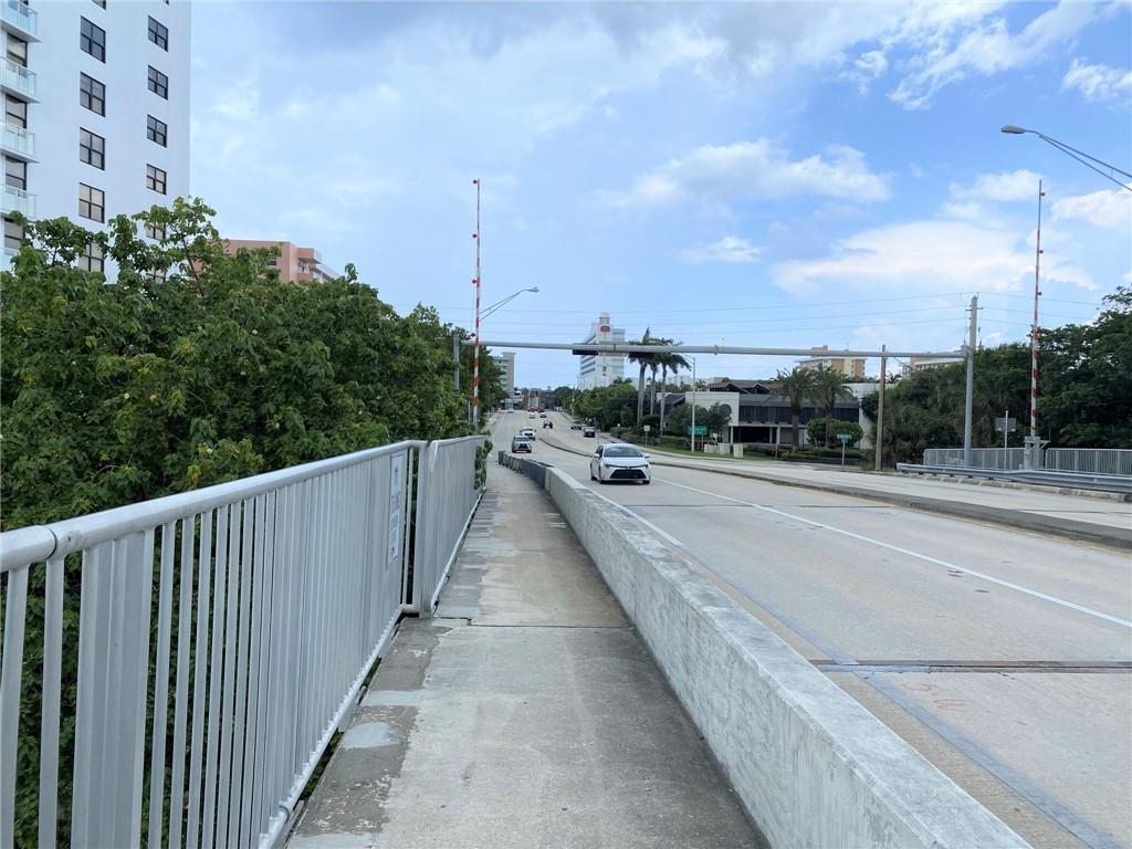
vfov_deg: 53.1
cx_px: 566
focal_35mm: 26
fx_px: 850
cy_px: 424
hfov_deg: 67.3
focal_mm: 4.25
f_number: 1.8
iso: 32
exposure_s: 1/2410
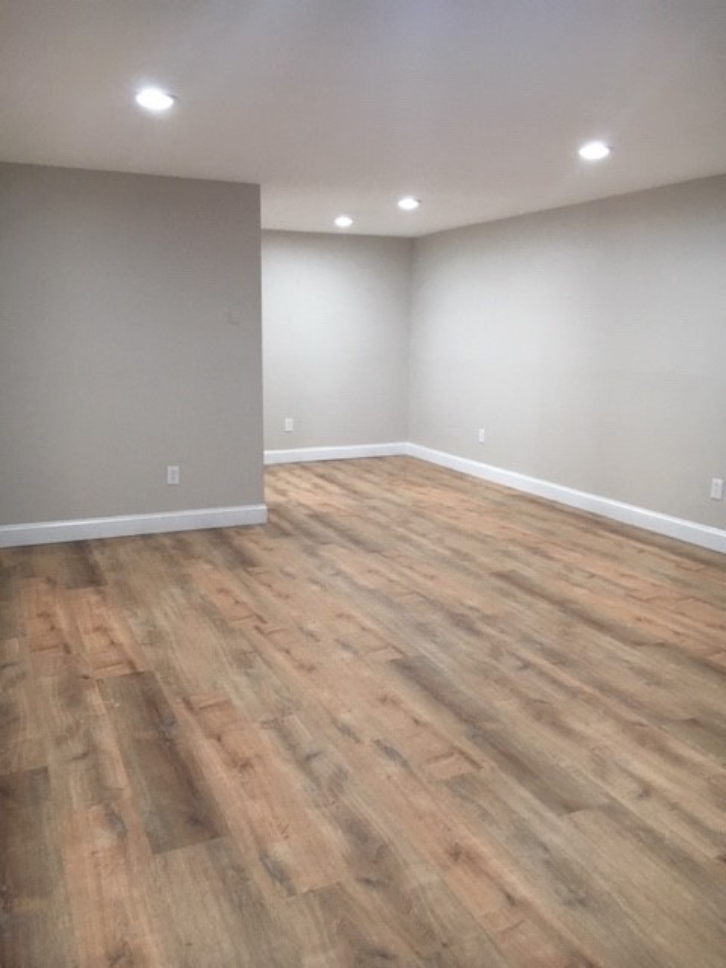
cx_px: 363
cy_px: 484
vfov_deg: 61.7
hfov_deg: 48.2
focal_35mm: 29
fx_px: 811
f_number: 2.2
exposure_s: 1/30
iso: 100
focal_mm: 4.15
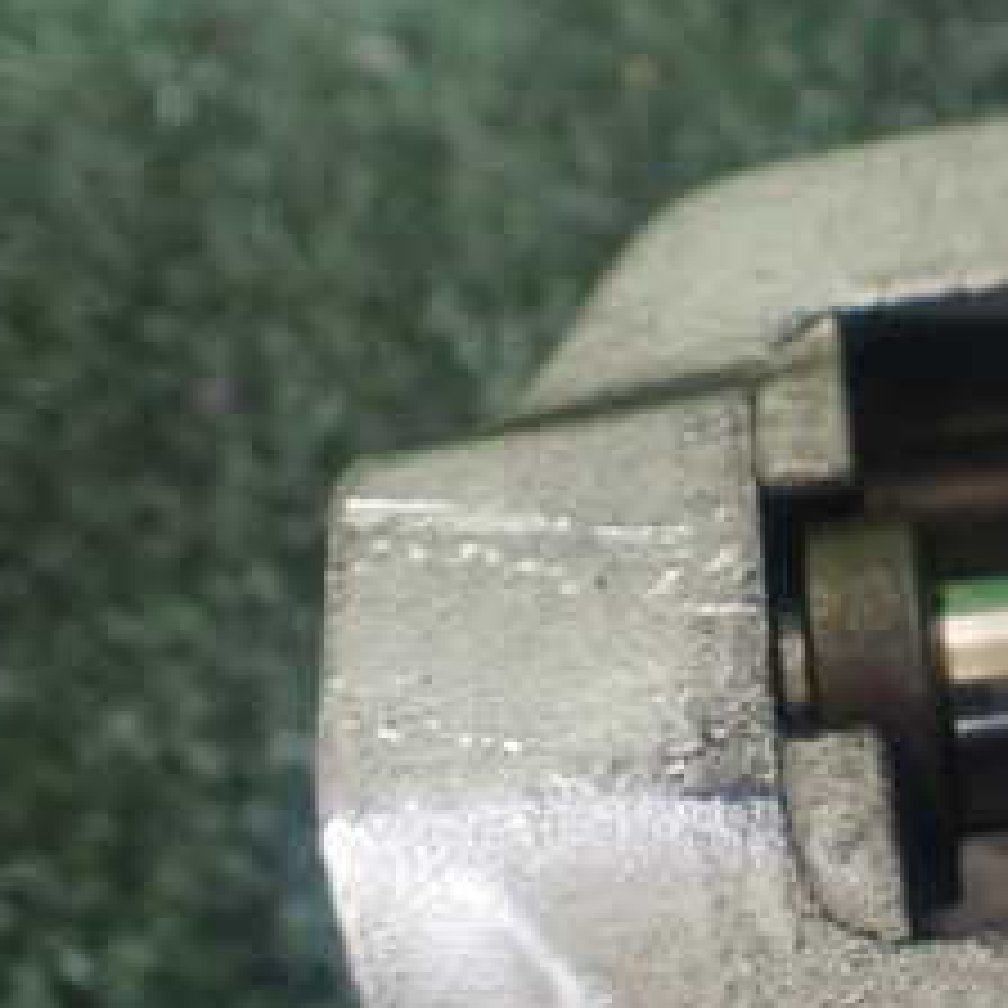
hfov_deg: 22.1
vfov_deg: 24.3
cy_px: 598
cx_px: 1278
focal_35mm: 71
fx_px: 2339
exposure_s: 1/125
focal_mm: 5.4
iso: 640
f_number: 2.3
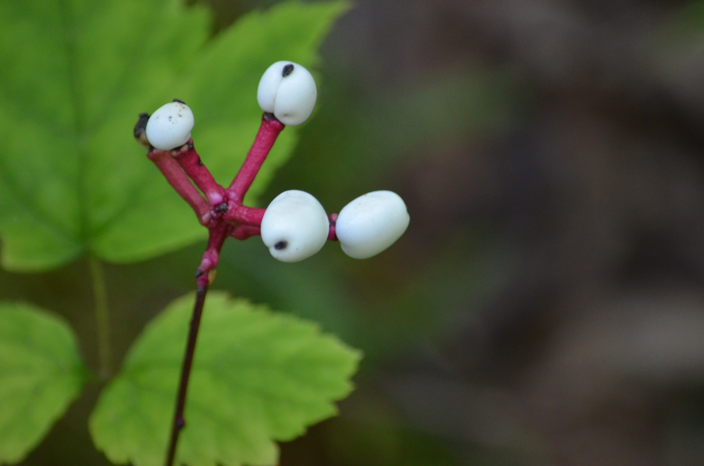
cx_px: 352
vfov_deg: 3.0
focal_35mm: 450
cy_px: 233
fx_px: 8782
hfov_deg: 4.6
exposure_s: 1/160
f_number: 5.6
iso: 1600
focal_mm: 300
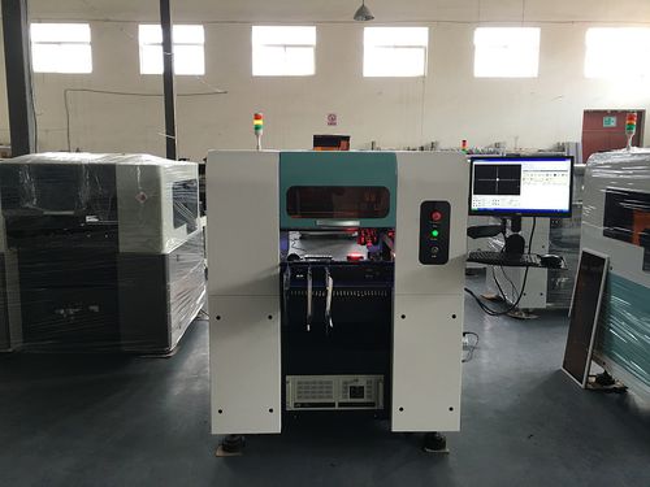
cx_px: 325
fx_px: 545
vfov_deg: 48.2
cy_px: 244
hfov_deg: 61.7
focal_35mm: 29
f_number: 2.2
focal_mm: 4.15
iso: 50
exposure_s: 1/33
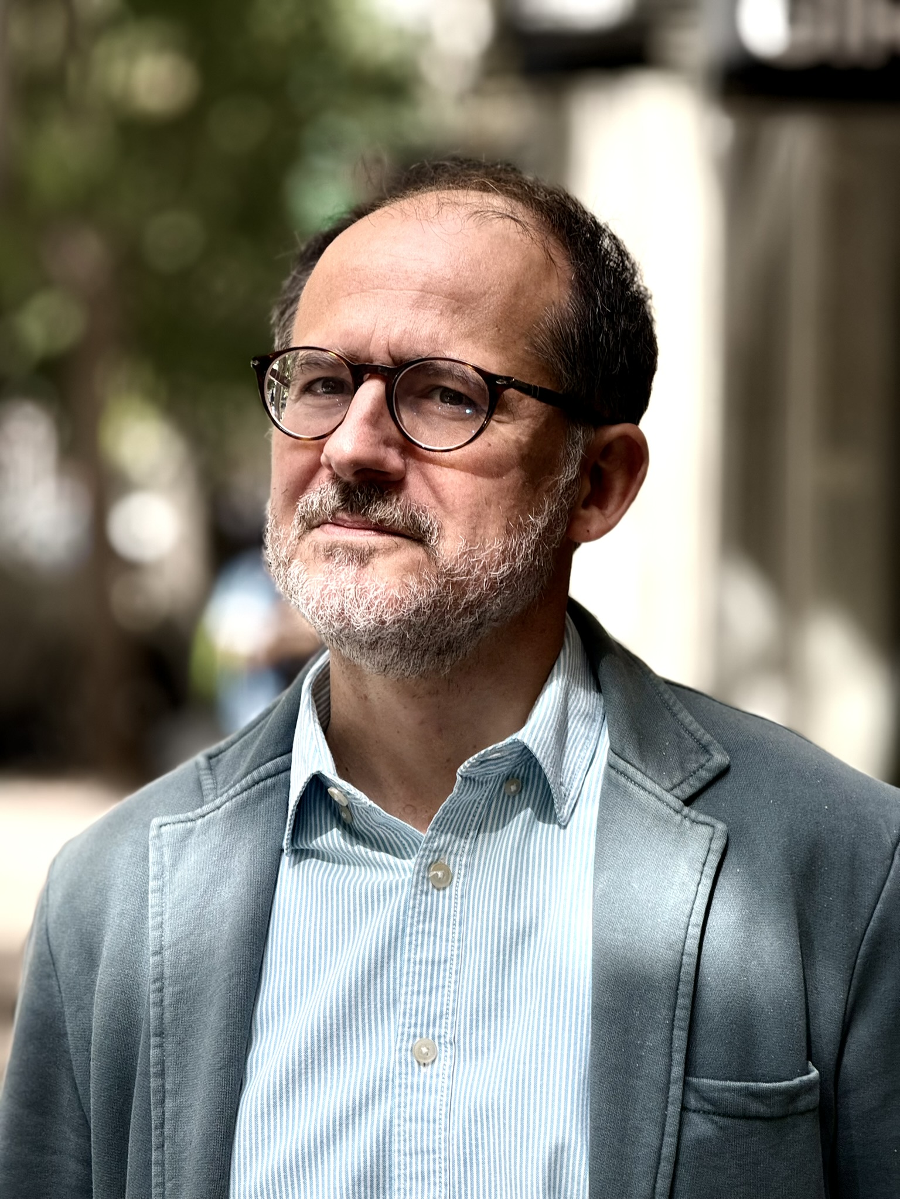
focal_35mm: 120
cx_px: 450
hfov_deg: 12.3
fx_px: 4160
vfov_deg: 16.4
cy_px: 600
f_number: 2.8
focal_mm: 15.66
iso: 64
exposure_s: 1/199
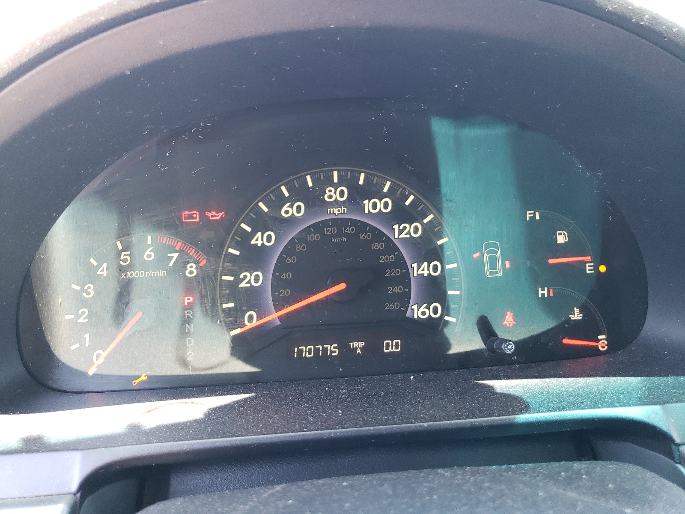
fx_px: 515
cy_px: 257
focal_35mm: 26
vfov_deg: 53.1
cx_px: 342
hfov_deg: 67.3
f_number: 1.5
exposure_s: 1/60.2
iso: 105
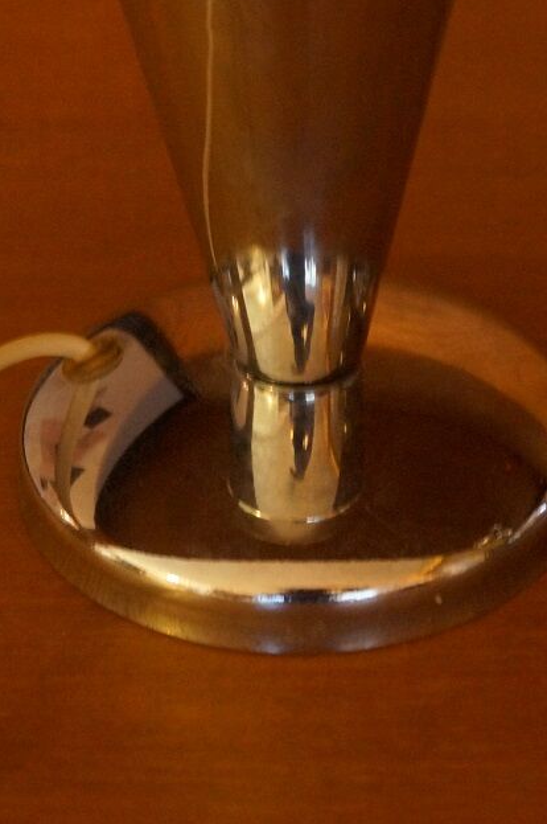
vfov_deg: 24.7
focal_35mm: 82
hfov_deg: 16.6
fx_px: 1873
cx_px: 302
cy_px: 290
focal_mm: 35
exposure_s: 1/8
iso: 3200
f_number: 6.3
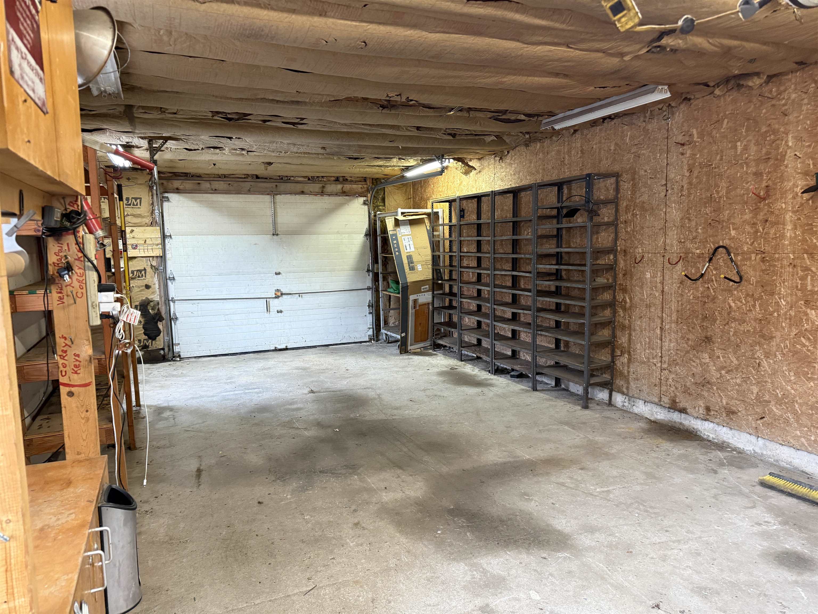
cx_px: 409
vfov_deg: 56.8
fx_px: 567
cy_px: 307
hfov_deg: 71.6
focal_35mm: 24
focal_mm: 6.76
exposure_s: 1/60
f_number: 1.78
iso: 500
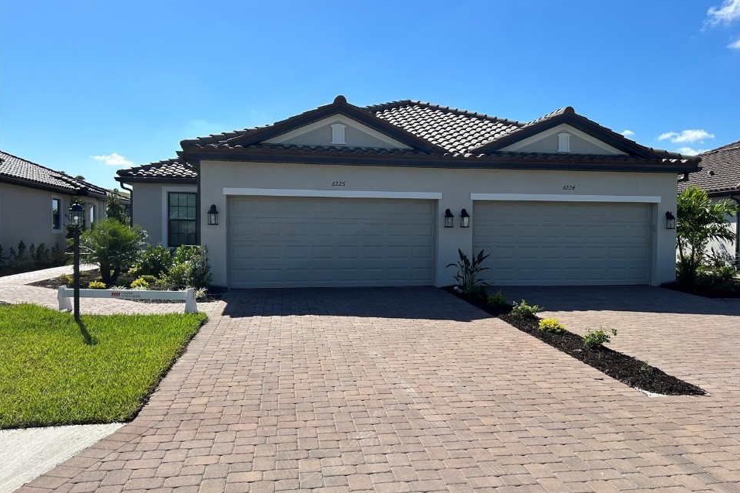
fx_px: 596
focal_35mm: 29
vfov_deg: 45.0
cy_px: 255
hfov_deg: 63.6
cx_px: 394
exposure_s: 1/5319
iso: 50
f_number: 1.5
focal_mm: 5.7
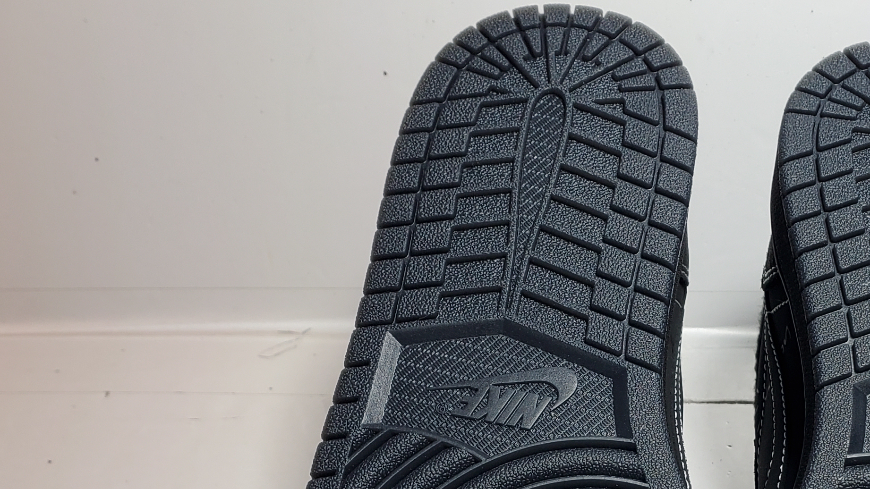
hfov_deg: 32.9
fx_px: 1430
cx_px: 699
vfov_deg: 19.0
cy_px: 467
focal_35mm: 62
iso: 50
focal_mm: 4.3
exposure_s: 1/419
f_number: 1.5
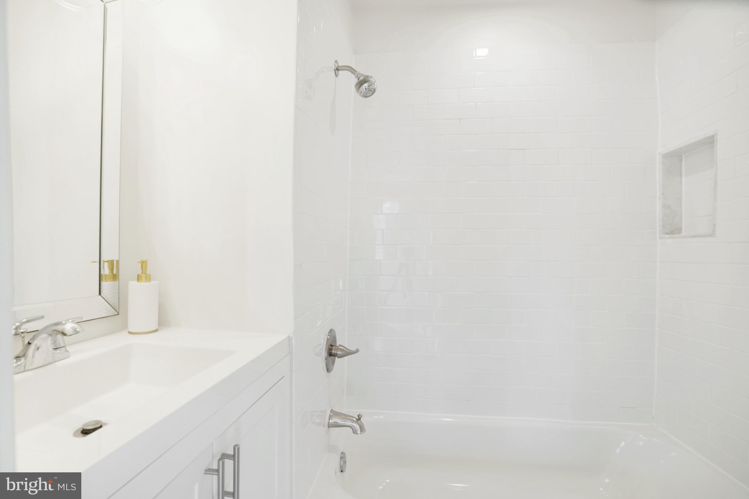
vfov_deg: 73.8
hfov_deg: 96.7
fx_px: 333
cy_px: 250
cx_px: 374
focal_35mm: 16
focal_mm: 16
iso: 1250
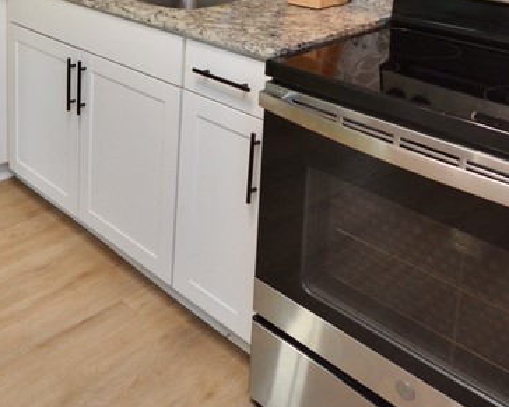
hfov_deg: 40.9
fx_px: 633
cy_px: -59
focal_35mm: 42
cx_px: 65
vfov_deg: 31.0
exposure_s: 1/60
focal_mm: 10
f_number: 4
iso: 720
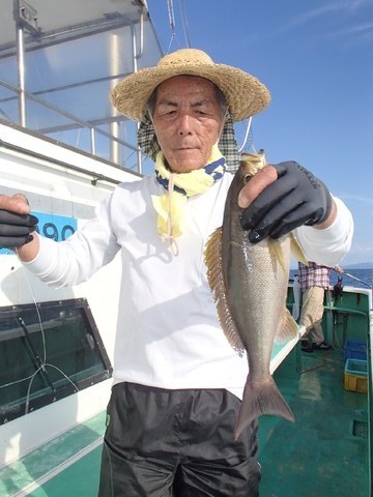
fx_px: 402
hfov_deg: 49.7
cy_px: 248
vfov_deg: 63.4
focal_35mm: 28
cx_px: 186
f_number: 11
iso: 100
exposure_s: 1/100
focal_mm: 5
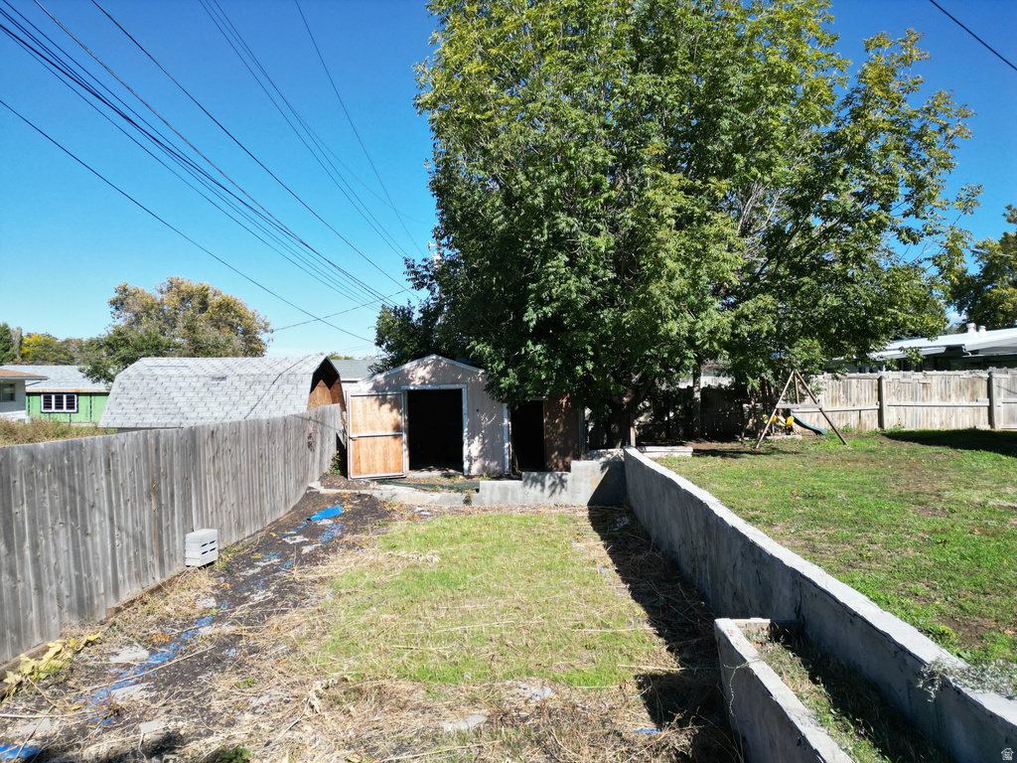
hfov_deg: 71.6
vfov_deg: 56.8
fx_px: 705
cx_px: 508
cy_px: 382
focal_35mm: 24
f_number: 1.7
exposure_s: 1/2500
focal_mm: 6.72
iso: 130
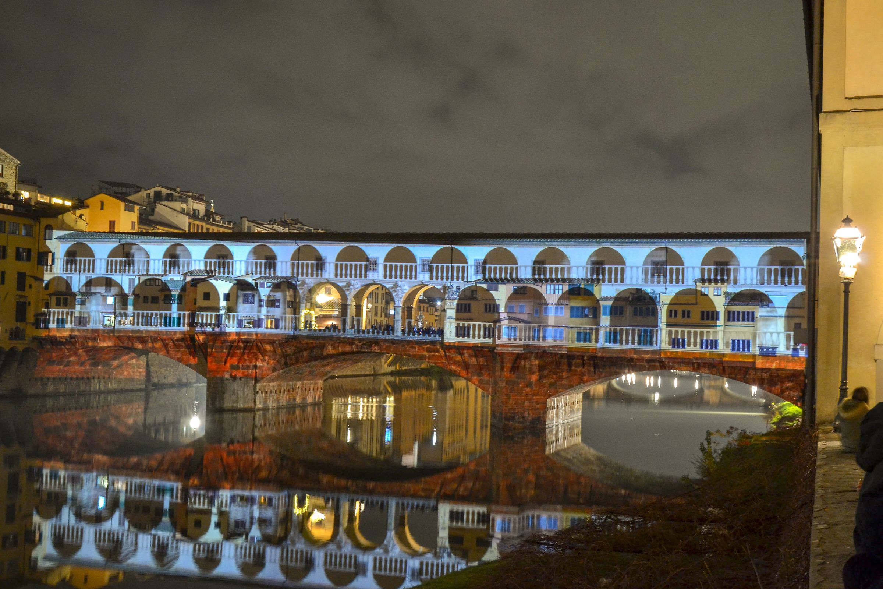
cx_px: 442
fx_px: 1030
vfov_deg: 31.9
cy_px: 294
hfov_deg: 46.4
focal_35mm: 42
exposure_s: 1.6
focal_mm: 28
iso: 800
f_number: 8
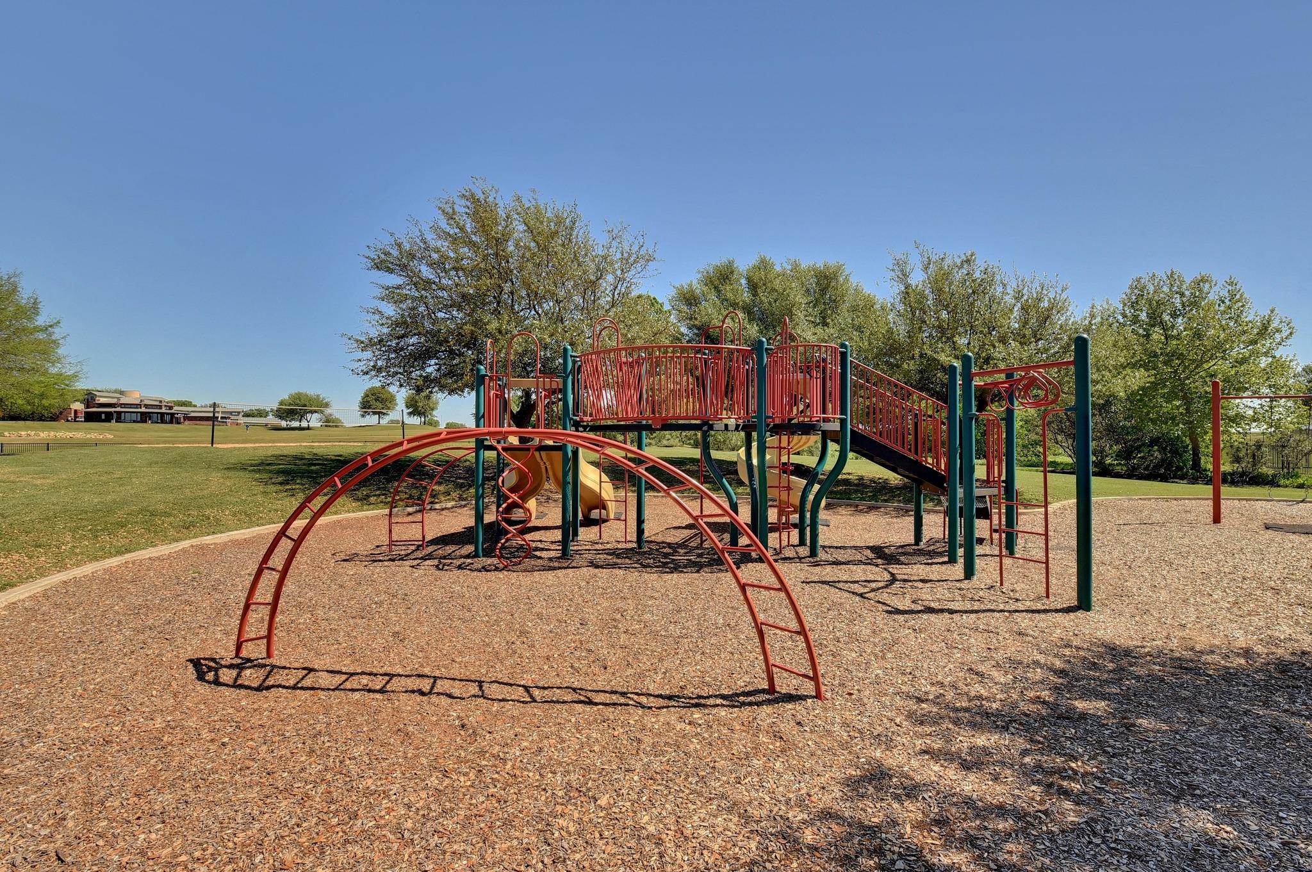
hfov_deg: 100.4
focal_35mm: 15
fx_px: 546
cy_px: 436
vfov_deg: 77.2
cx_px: 656
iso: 320
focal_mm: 15
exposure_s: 1/400
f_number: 10
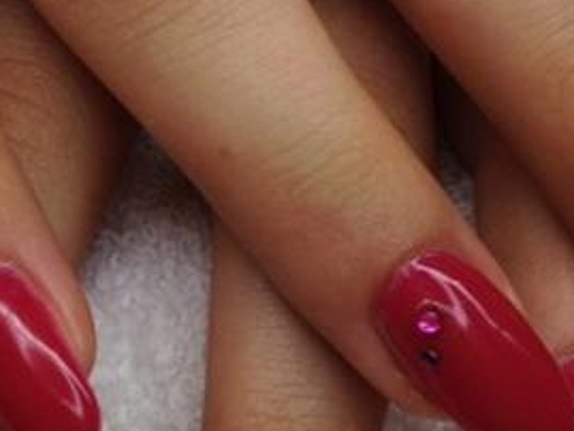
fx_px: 1725
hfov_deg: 18.8
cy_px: 318
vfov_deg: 14.2
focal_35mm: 104
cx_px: 154
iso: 50
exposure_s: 1/449
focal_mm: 4.28
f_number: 2.4
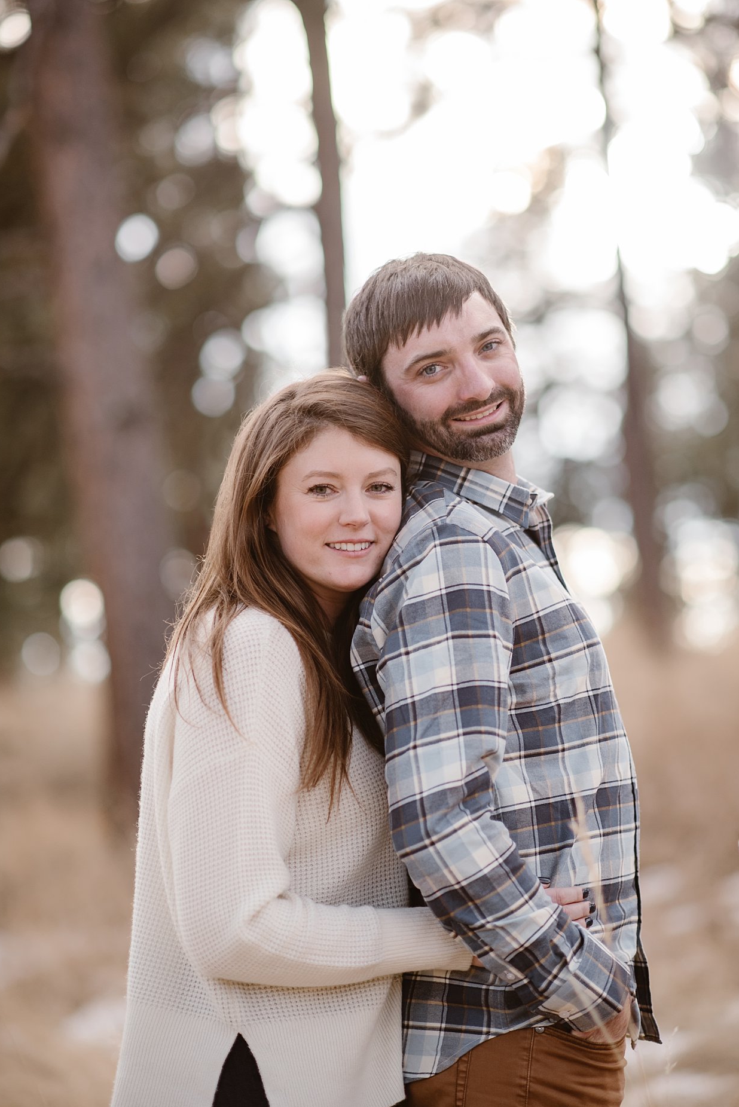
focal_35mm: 94
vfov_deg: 21.7
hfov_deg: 14.6
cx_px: 372
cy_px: 535
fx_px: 2892
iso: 200
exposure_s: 1/1250
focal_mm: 85
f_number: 1.8
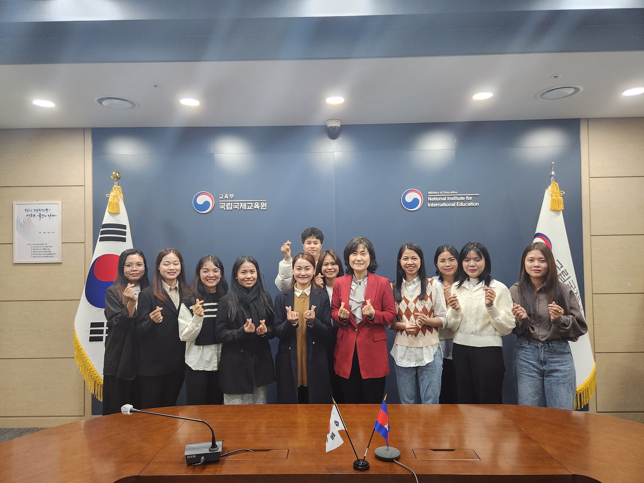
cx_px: 322
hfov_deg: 73.9
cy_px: 242
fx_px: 428
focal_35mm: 23
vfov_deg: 58.9
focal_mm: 5.4
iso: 250
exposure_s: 1/120
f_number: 1.8
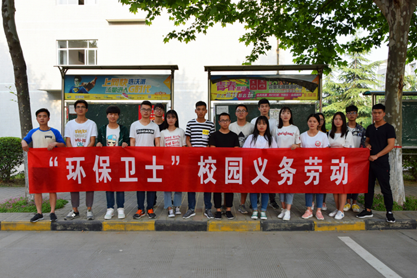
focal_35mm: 33
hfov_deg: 57.2
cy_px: 139
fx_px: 382
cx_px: 208
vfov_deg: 39.9
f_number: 7.1
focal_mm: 22
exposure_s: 1/200
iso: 400
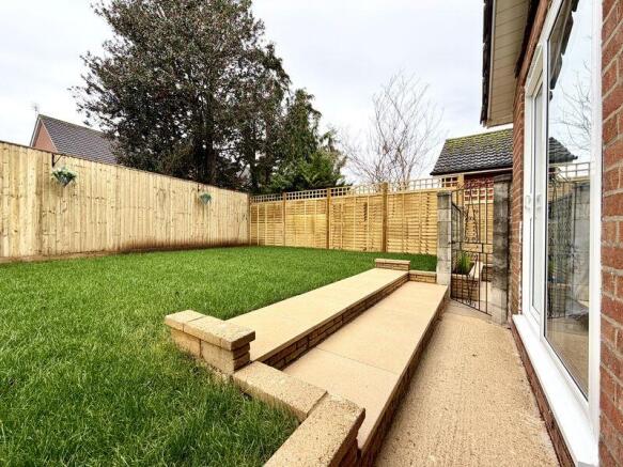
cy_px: 234
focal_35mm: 14
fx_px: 252
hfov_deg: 102.1
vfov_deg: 85.7
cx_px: 312
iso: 40
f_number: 2.2
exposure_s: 1/155
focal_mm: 2.22
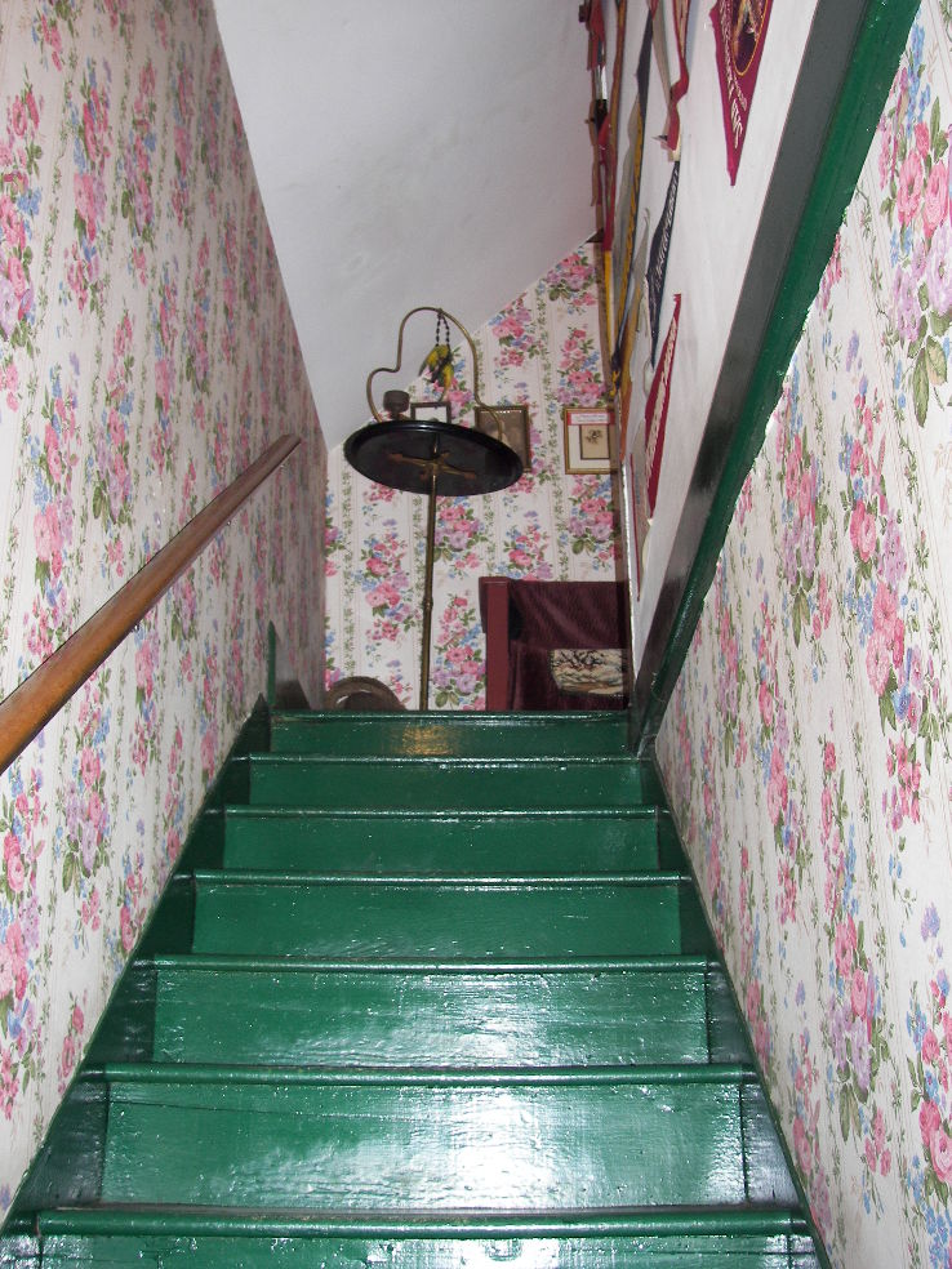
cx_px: 476
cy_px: 634
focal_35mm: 36
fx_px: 1320
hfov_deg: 39.7
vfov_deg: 51.4
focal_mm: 6
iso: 80
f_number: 2.8
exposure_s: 1/30
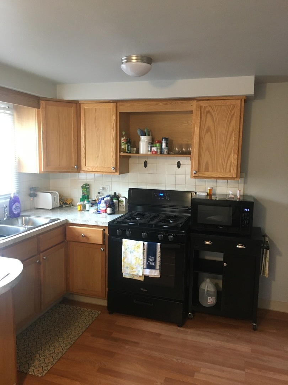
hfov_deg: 48.2
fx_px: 322
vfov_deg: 61.7
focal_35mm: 29
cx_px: 144
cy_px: 192
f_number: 2.2
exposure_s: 1/24
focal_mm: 4.15
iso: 200
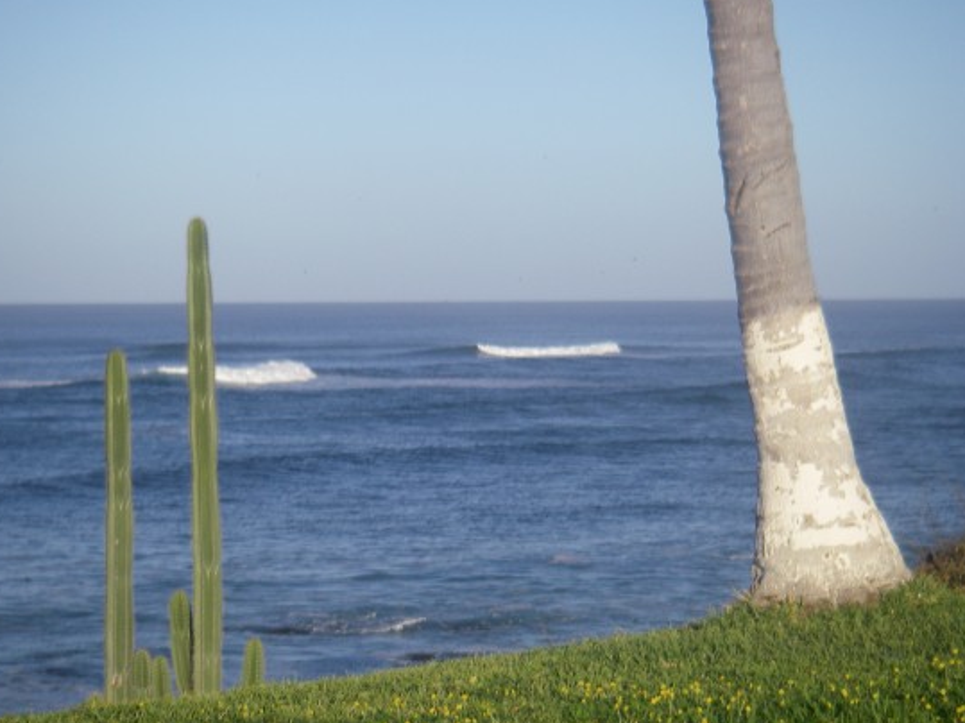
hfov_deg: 15.5
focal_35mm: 127
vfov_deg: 11.7
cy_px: 333
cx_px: 483
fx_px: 3540
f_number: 4
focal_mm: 18.9
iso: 64
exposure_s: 1/640
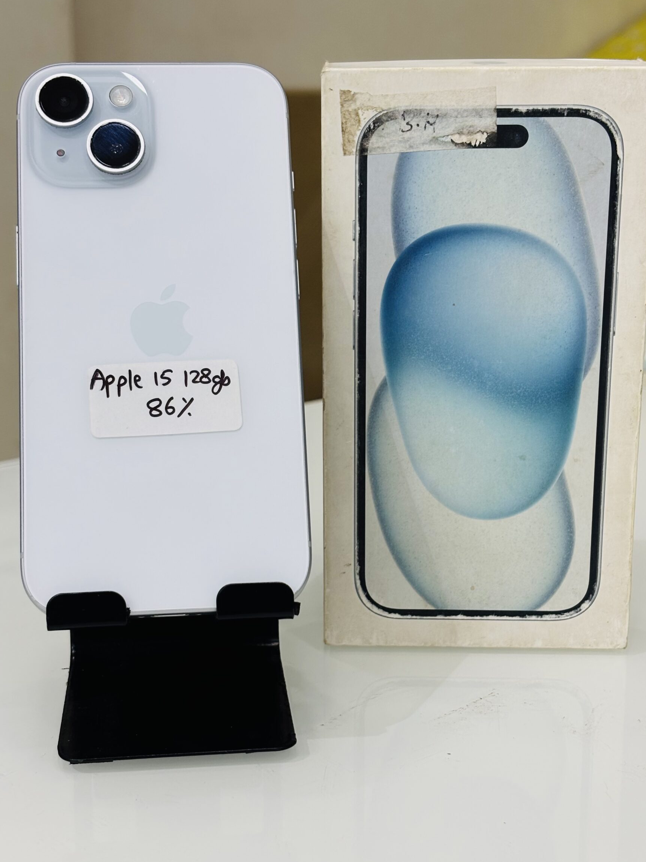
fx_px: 1443
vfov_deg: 33.2
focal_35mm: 58
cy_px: 440
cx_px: 327
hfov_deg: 25.2
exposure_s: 1/100
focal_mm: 5.96
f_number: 1.6
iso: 64
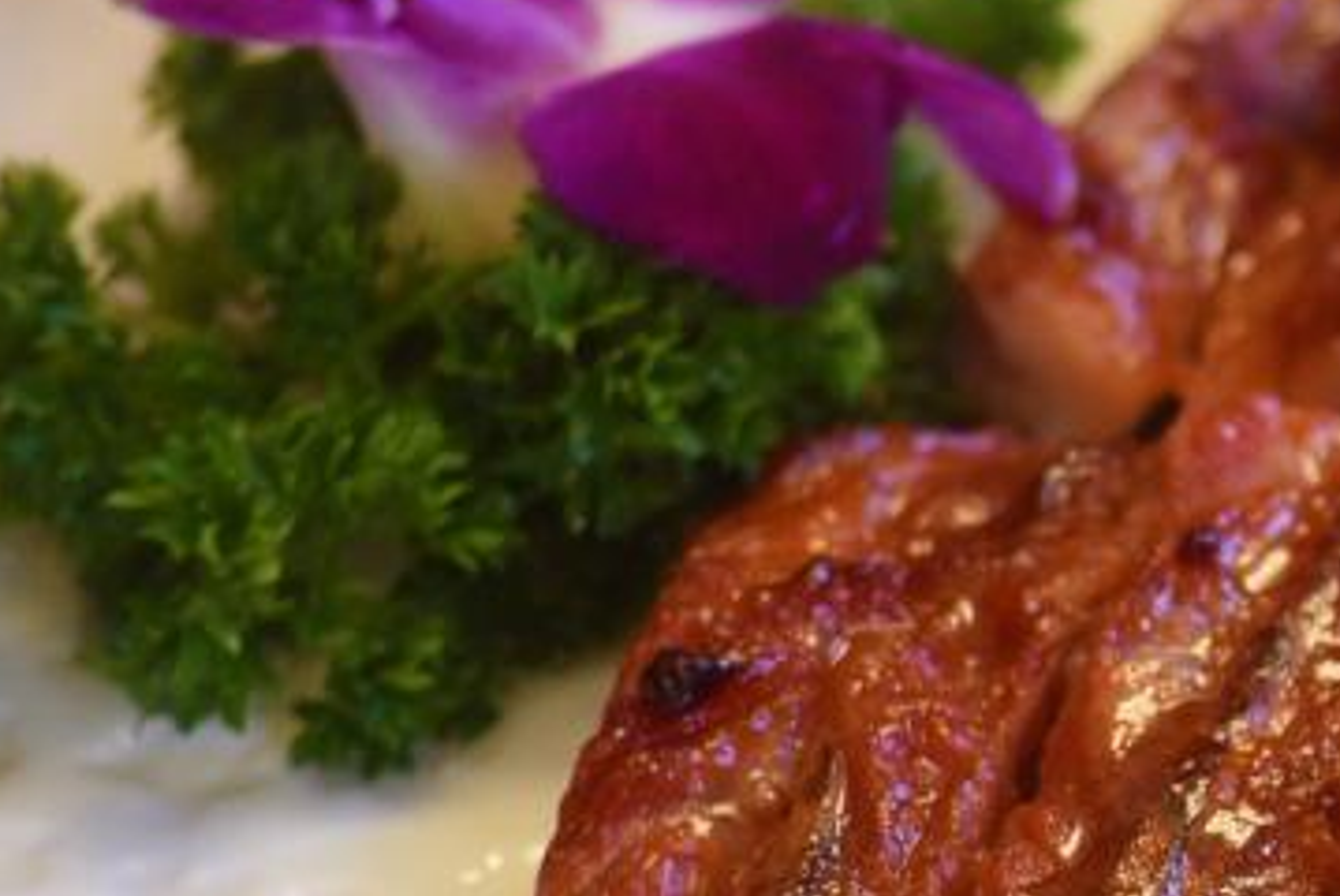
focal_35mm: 442
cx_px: 1818
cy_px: 564
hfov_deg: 4.6
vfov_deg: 3.1
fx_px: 16465
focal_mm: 155
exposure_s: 1/160
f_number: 4.8
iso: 1250
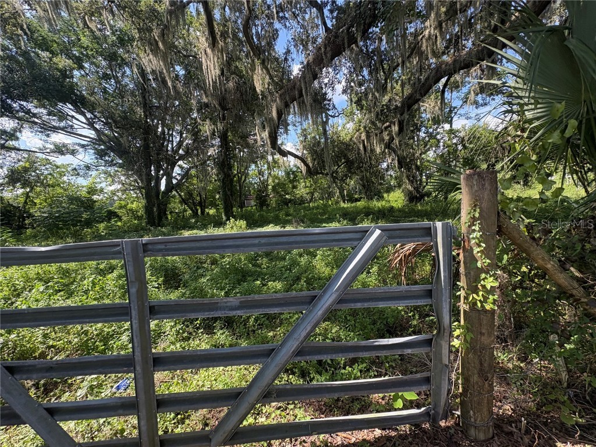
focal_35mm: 14
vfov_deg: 85.7
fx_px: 241
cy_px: 224
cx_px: 298
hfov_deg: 102.1
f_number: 2.2
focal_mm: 2.22
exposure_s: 1/335
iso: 64
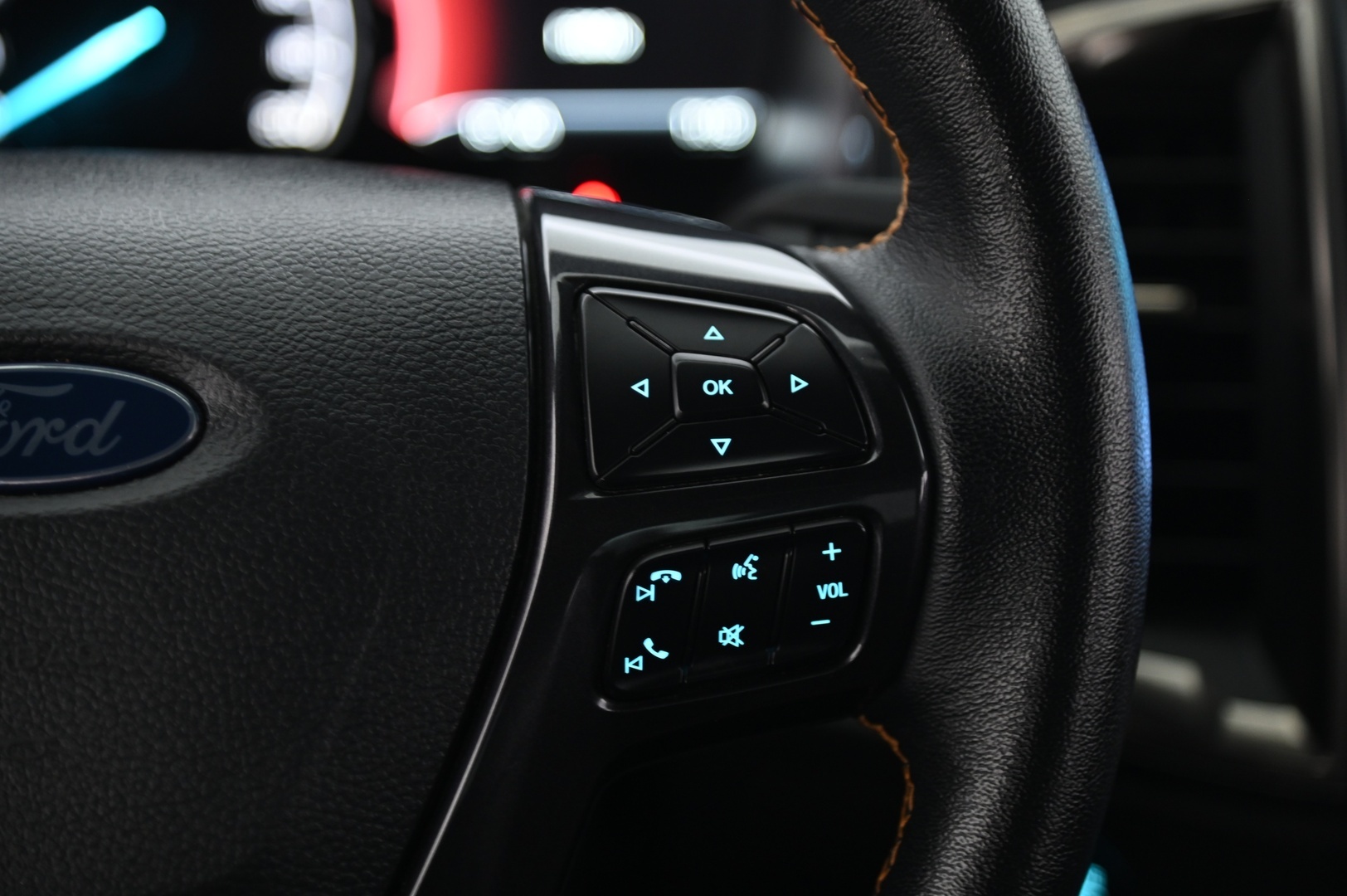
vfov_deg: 11.4
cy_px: 448
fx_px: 4486
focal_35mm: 120
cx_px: 674
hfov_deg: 17.1
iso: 2000
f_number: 4
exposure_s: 1/13
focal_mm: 120
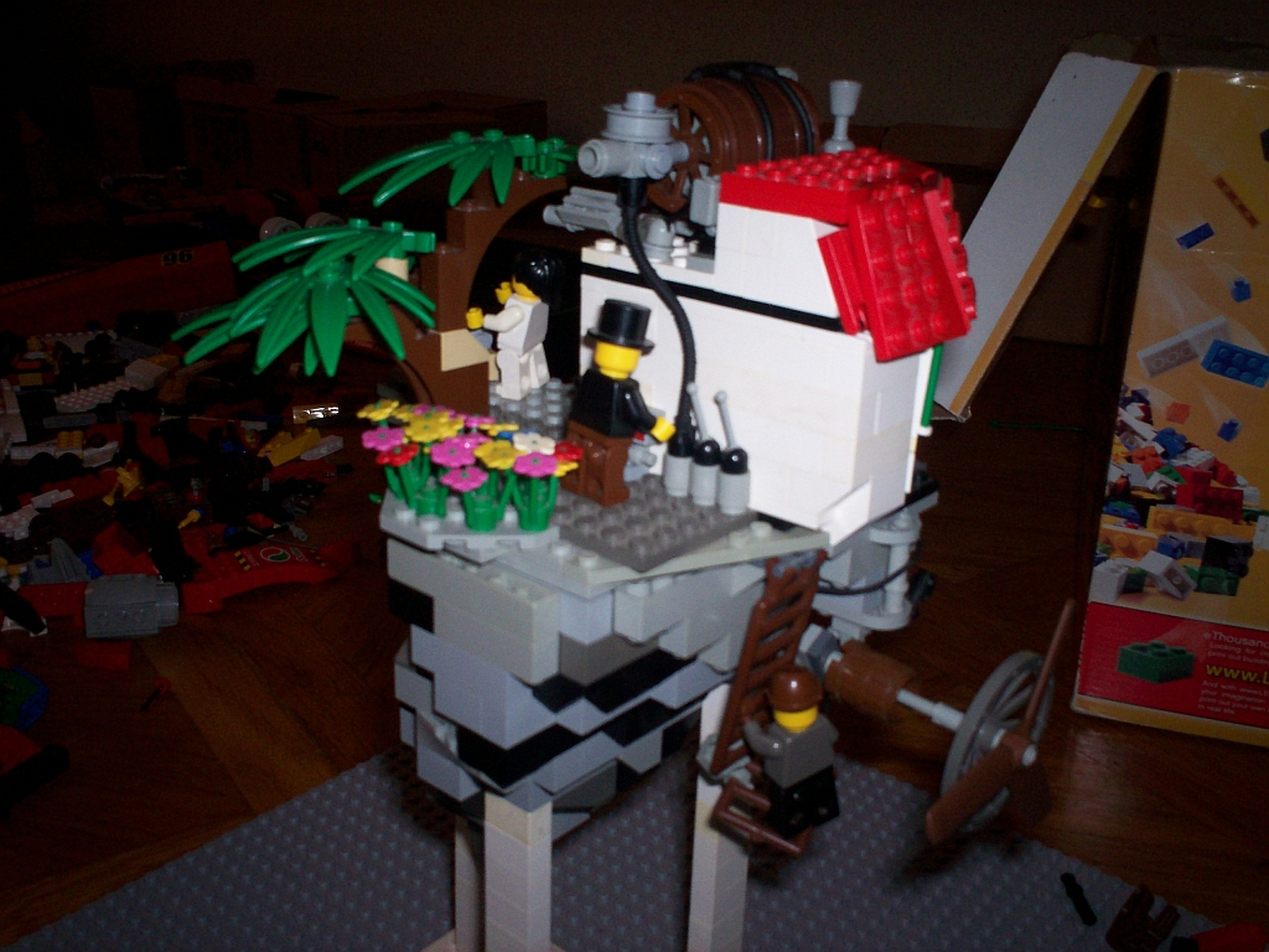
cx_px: 634
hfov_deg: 51.4
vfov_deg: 39.7
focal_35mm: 36
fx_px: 1320
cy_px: 476
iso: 140
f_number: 4.5
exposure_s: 1/60
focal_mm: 6
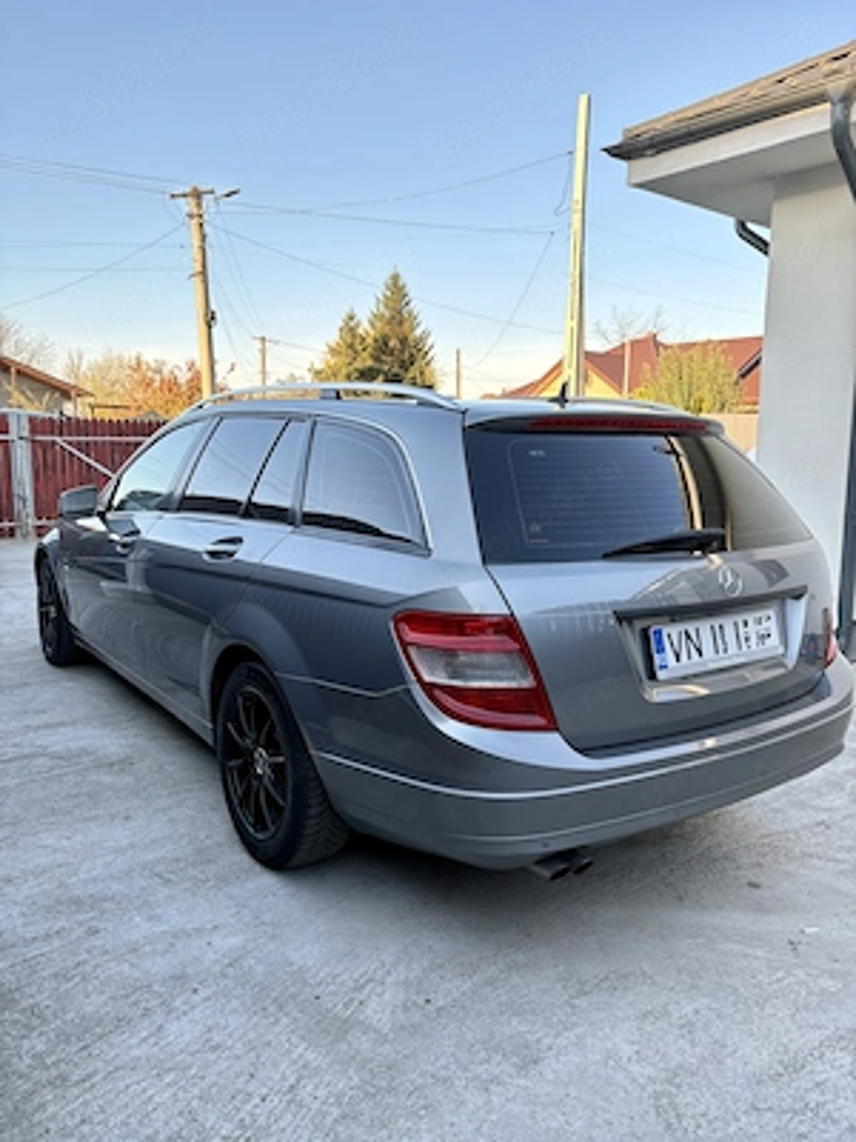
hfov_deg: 53.1
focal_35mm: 26
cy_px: 571
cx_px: 428
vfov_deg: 67.3
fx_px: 857
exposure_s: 1/244
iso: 80
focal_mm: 5.96
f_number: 1.6
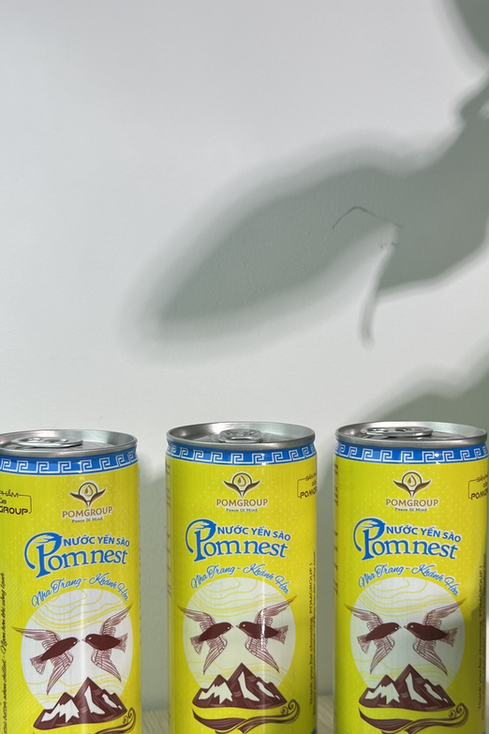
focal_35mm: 68
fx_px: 1385
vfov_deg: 29.6
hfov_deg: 20.0
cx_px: 232
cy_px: 393
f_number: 1.78
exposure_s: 1/1227
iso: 64
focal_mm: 6.86
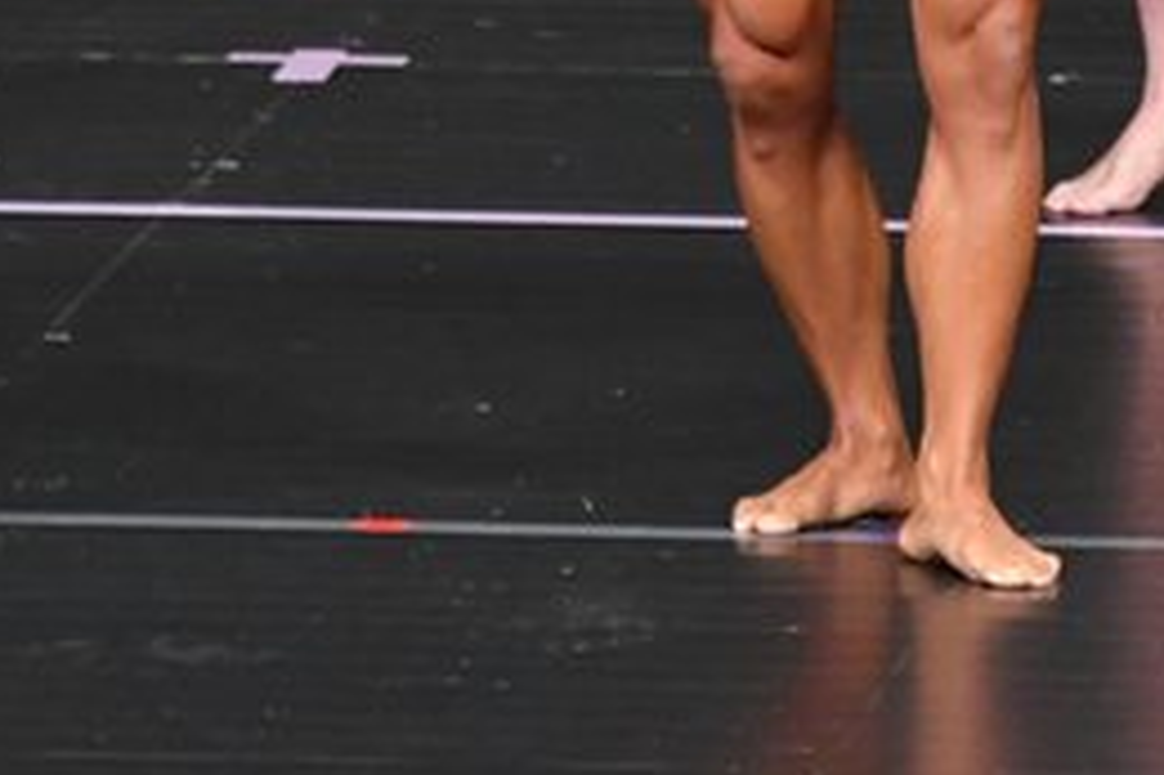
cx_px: 1350
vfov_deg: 1.3
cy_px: -354
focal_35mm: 1030
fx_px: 33281
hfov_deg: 2.0
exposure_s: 1/400
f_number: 5.6
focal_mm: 230
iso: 4000
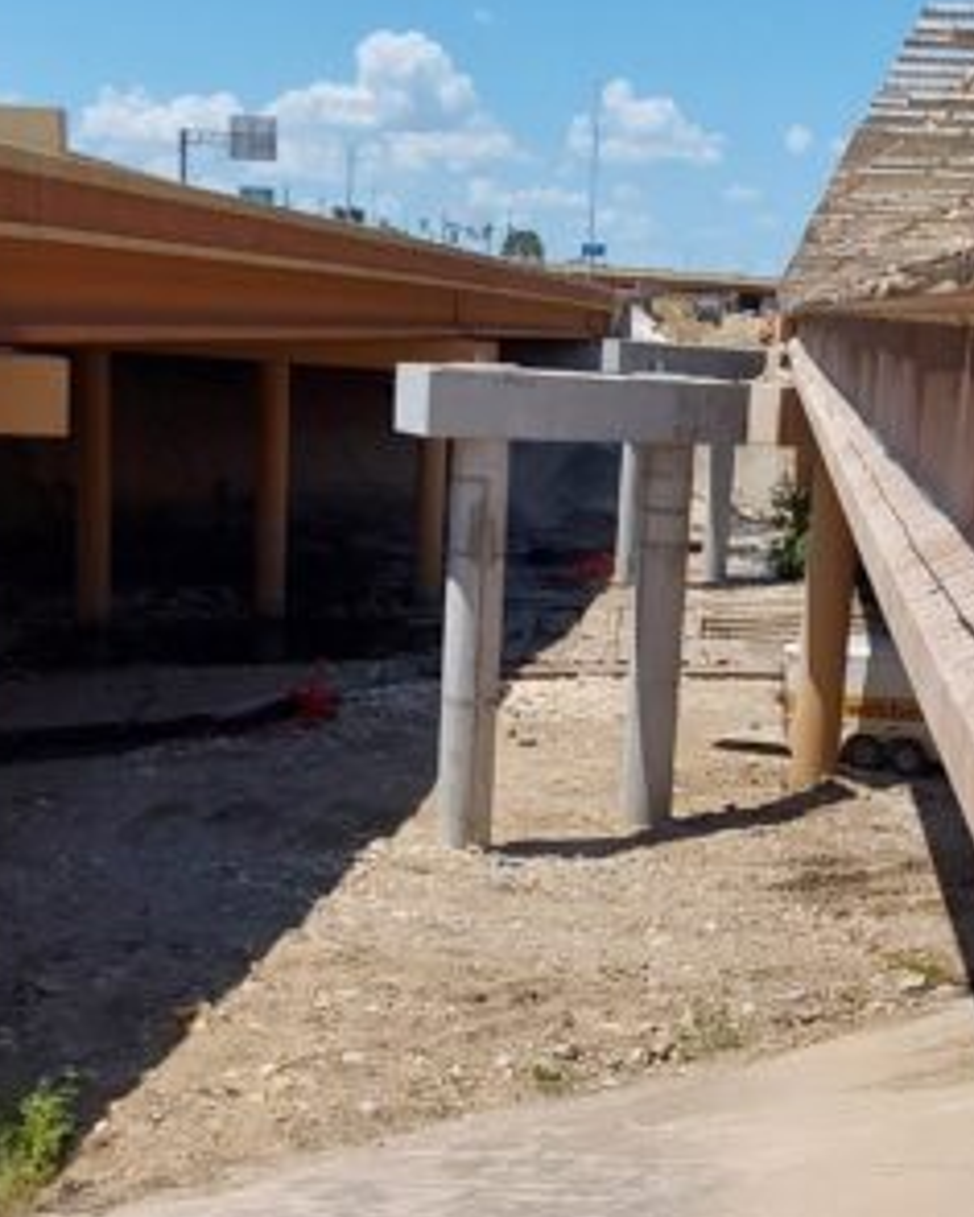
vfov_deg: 49.1
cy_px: 611
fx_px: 1333
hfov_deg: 39.7
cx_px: 640
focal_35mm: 37
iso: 50
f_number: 1.9
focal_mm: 2.91
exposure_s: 1/3346
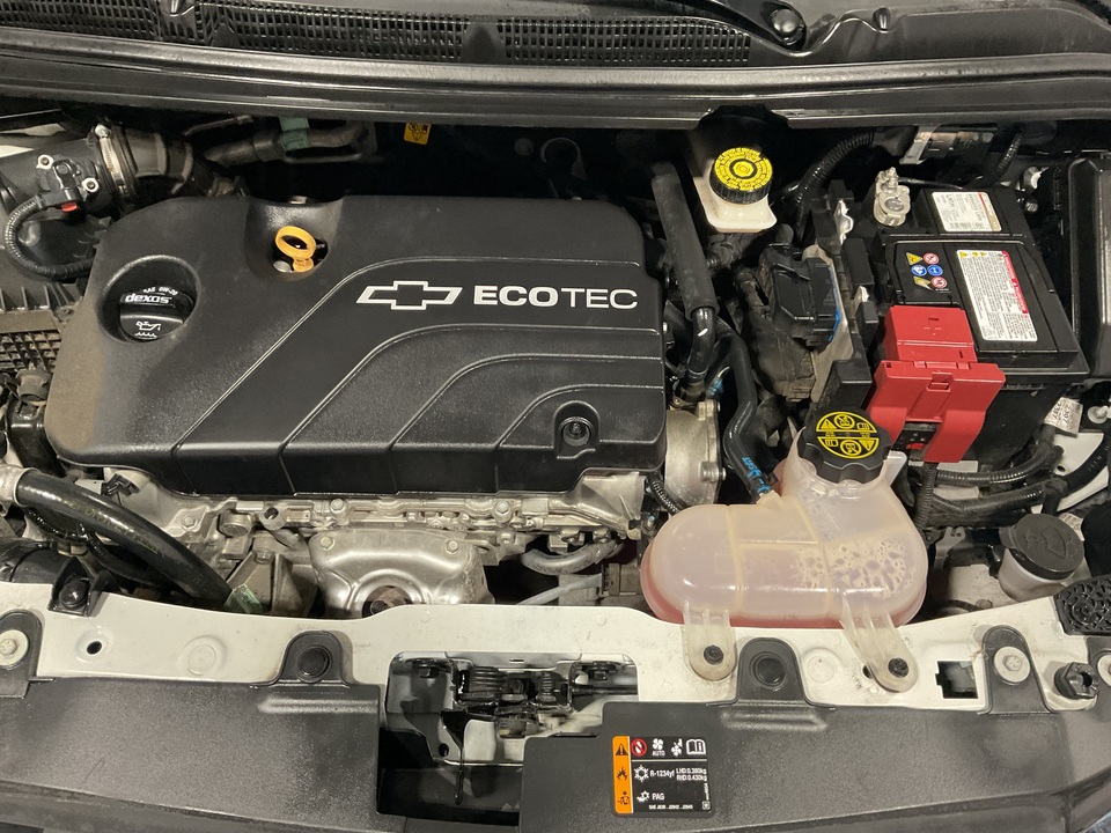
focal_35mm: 29
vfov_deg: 48.2
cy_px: 416
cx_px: 556
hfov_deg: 61.7
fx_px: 931
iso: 200
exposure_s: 1/60
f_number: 1.8
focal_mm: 3
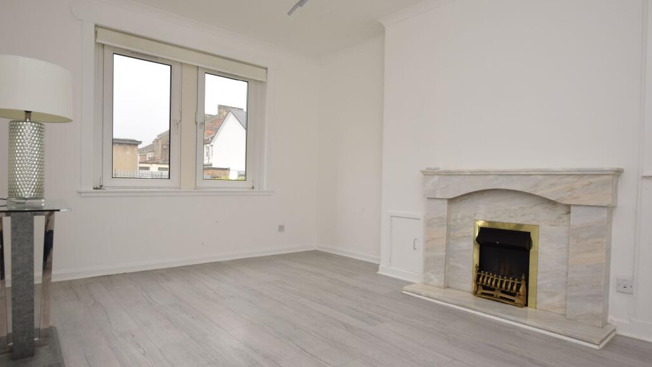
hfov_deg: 85.1
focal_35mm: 21
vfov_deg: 54.6
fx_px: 355
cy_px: 187
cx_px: 325
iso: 280
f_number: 5.6
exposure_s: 1/125
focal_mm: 13
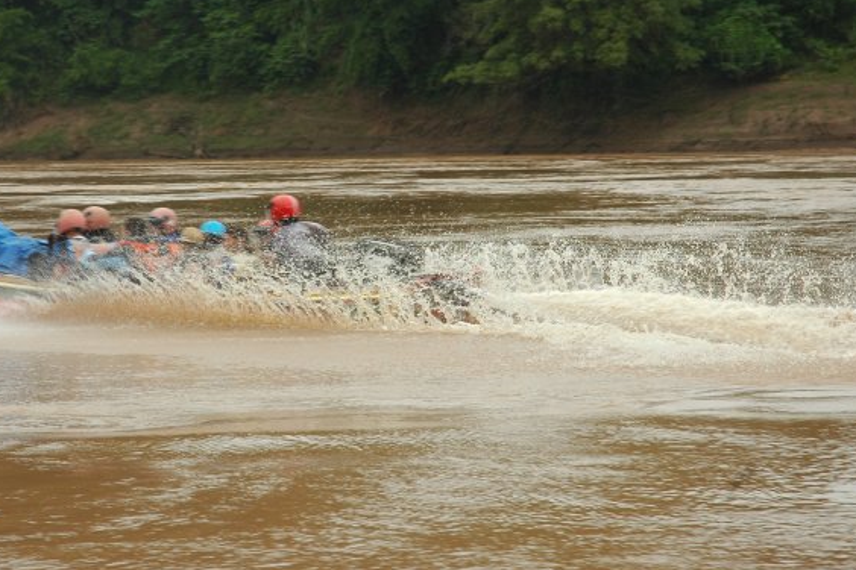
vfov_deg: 10.2
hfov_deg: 15.3
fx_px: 3186
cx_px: 331
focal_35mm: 134
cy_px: 232
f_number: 7.1
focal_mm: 70
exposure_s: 1/200
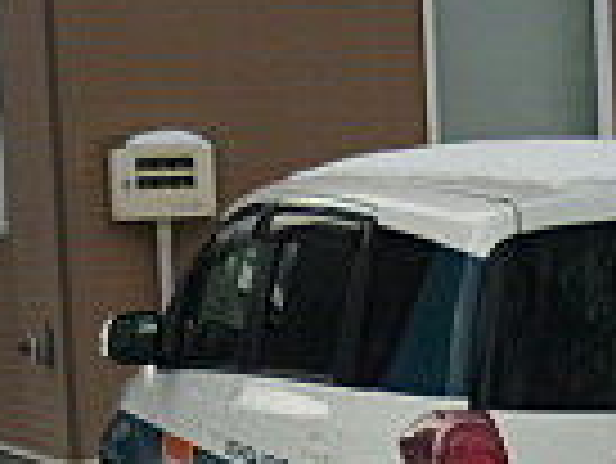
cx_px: 414
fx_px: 2743
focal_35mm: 154
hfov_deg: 12.8
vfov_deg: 9.4
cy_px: 662
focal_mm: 5.5
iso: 100
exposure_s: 1/250
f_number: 8
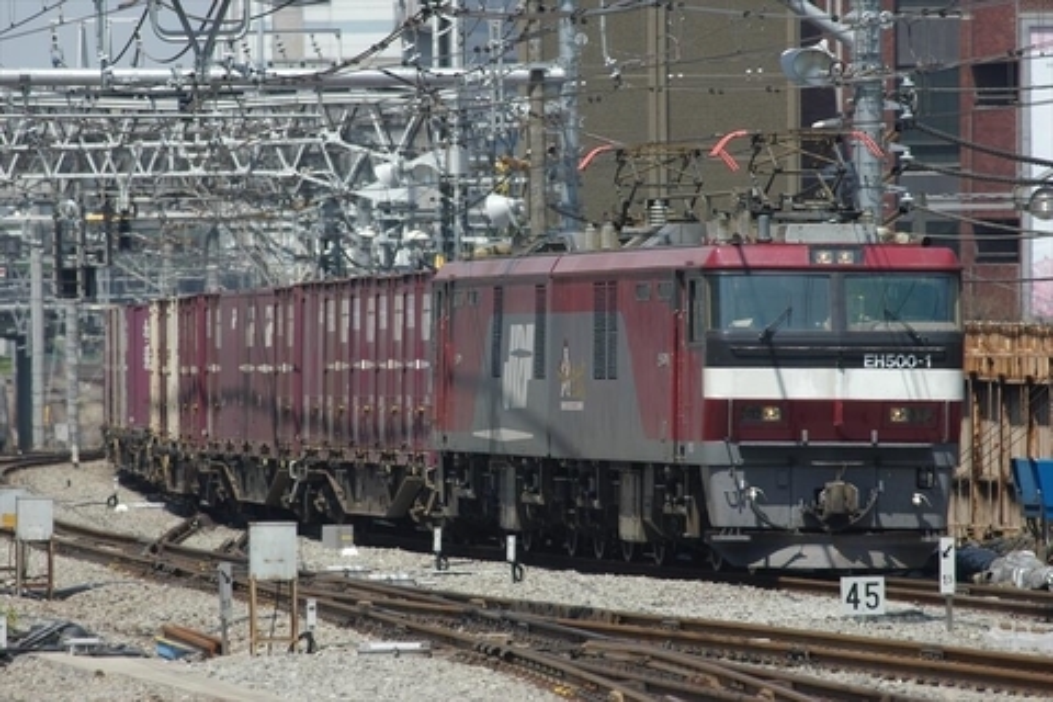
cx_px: 526
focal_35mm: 450
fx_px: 13161
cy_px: 351
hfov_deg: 4.6
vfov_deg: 3.1
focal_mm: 300
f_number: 6.3
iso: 200
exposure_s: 1/500
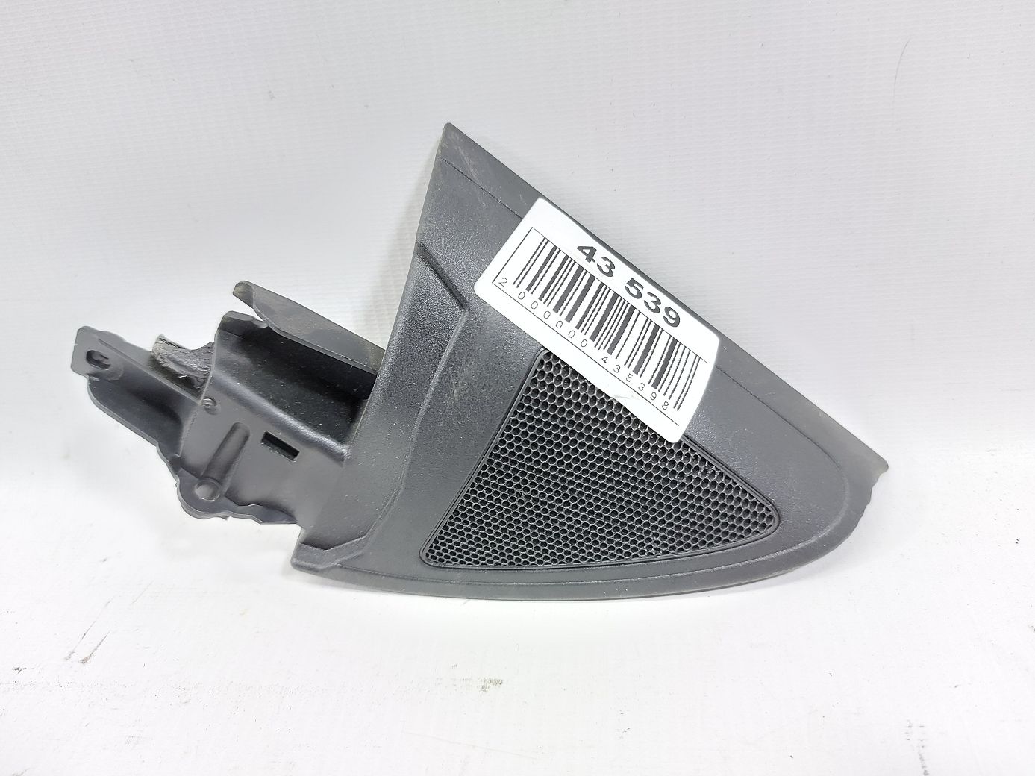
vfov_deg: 56.8
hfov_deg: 71.6
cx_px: 518
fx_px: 718
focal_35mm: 24
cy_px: 388
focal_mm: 5.23
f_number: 1.8
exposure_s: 1/33
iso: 200
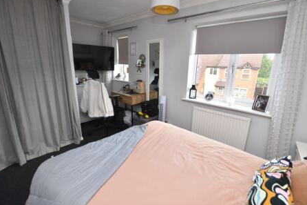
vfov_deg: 73.7
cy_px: 100
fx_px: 136
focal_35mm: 16
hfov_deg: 96.7
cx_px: 157
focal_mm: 10
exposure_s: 1/50
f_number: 3.5
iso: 100
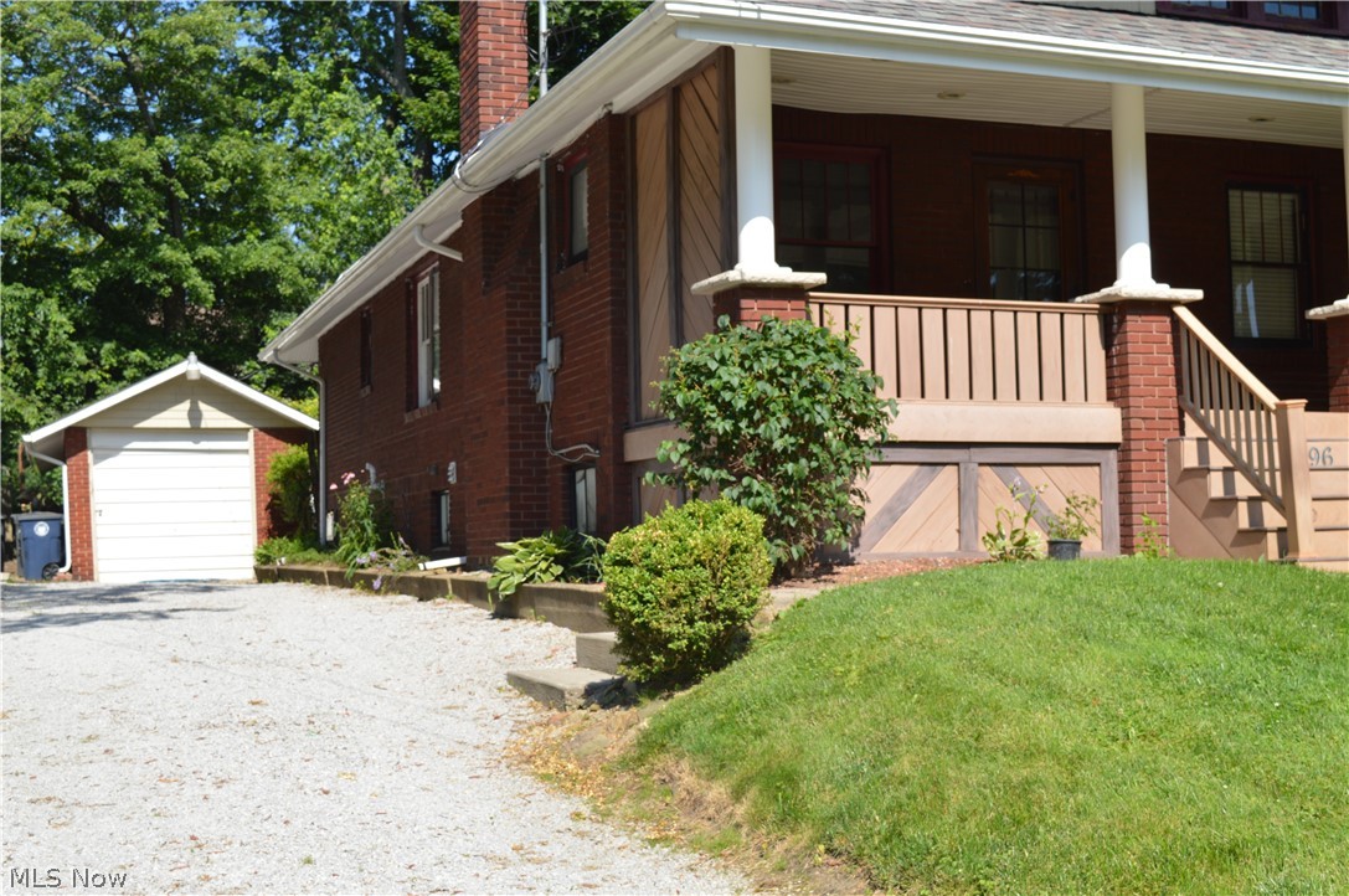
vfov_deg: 28.0
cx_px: 674
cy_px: 448
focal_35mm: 48
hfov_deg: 41.2
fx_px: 1796
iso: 100
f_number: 10
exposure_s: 1/200
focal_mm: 32
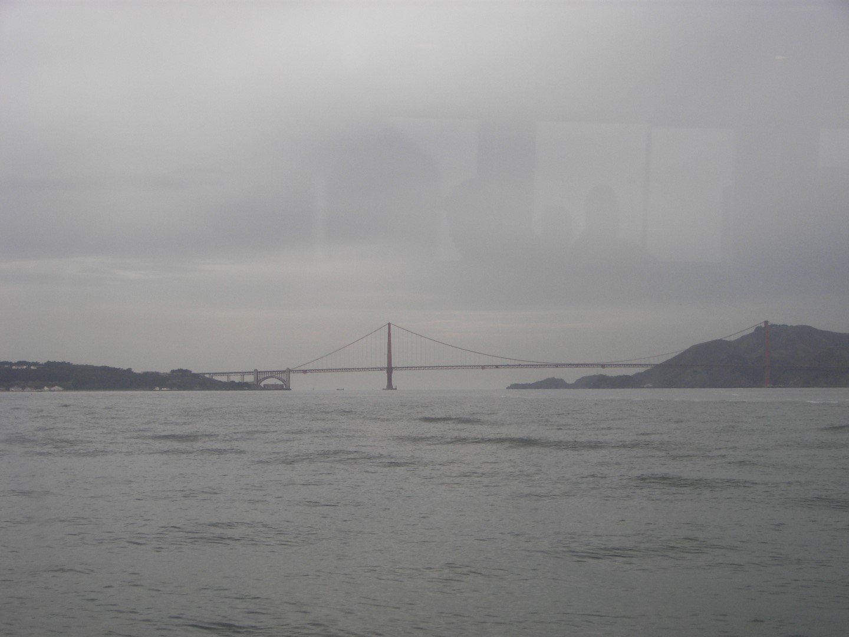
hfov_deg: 29.4
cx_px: 424
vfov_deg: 22.3
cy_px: 318
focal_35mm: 66
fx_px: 1619
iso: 64
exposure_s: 1/250
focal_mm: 10.9
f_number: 2.8
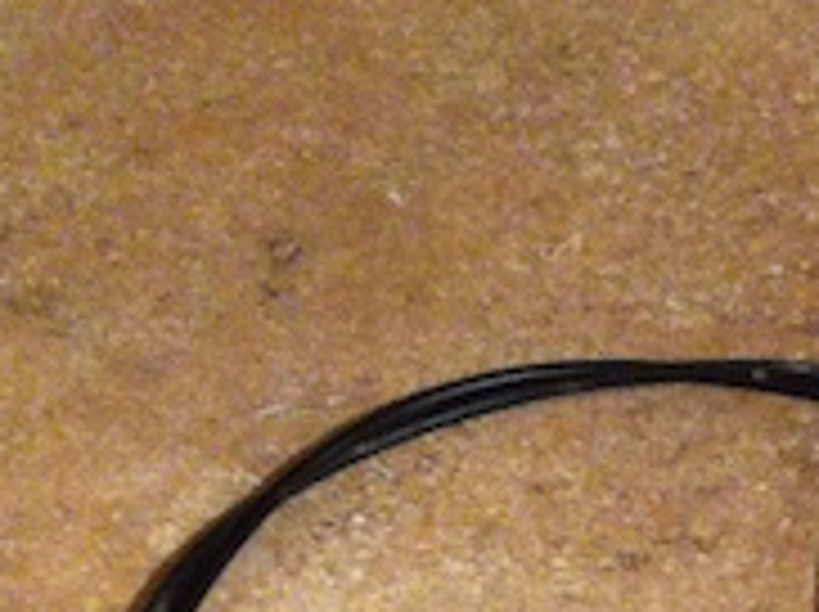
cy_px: 846
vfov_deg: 9.4
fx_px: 3639
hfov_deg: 12.0
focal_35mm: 154
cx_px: 1364
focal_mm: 3.85
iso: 320
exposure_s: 1/15
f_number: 2.8
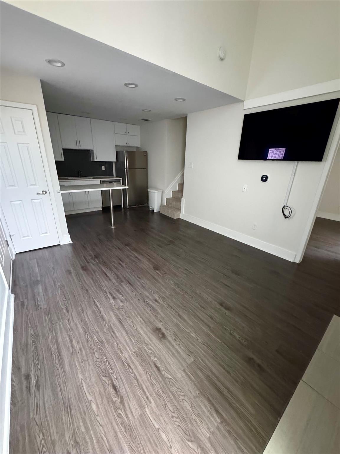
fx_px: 183
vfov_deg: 102.1
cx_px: 170
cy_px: 227
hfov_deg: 85.7
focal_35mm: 14
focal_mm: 2.22
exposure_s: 1/49
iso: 1250
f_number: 2.2
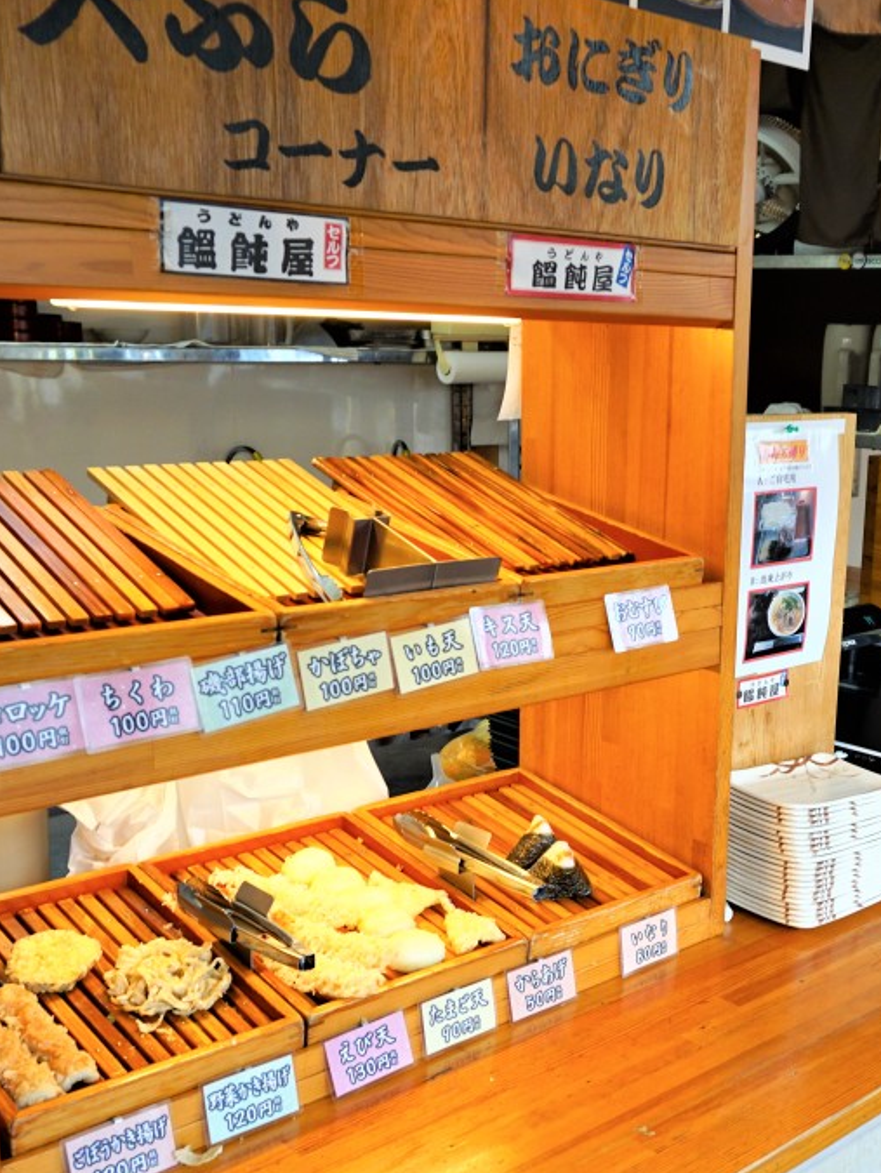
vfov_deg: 45.6
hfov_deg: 34.4
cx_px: 671
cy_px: 686
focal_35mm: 41
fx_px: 1390
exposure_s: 1/60
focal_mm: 16
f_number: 4
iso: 200
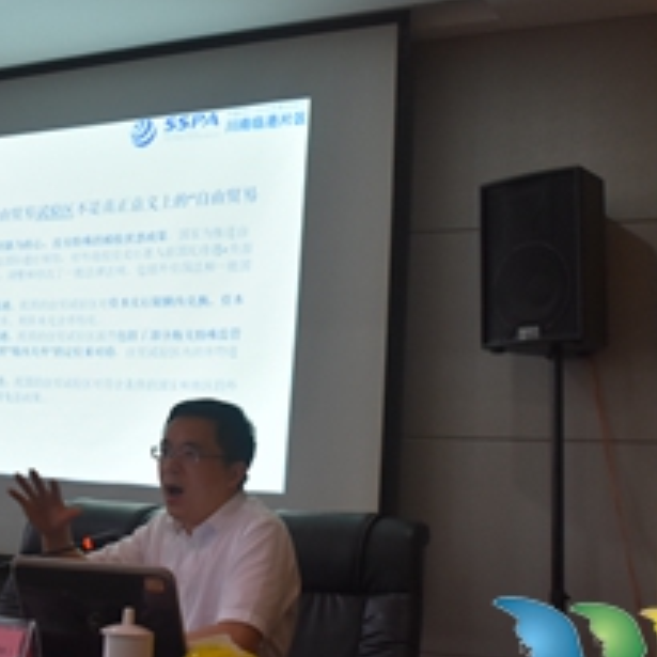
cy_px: 300
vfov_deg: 30.5
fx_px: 1202
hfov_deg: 30.5
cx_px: 276
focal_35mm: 56
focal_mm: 18
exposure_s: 1/80
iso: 800
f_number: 4.5
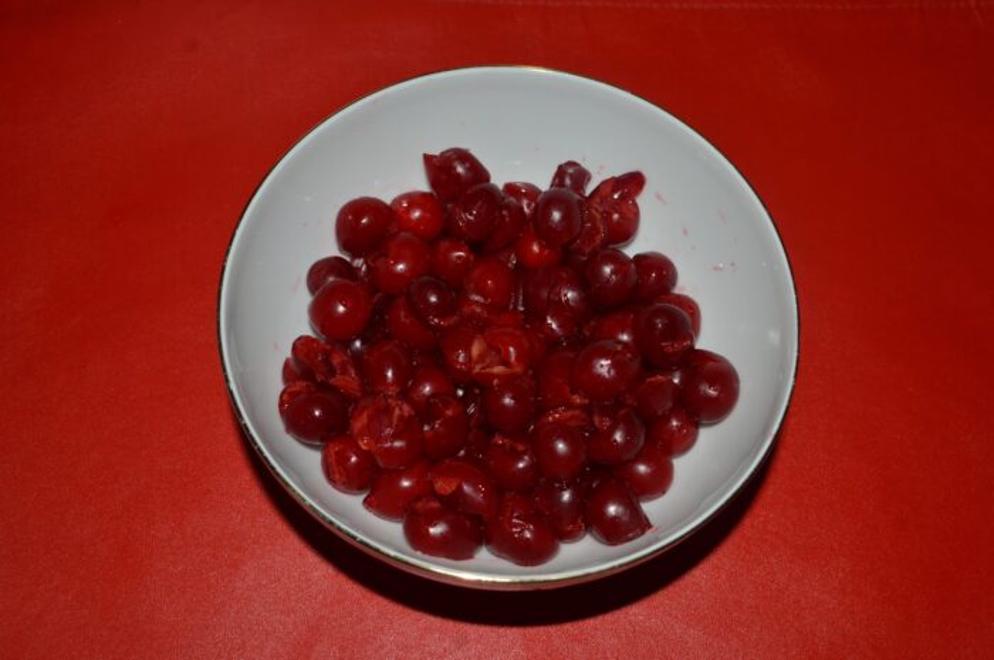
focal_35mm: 39
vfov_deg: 34.1
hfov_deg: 49.6
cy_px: 330
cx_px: 497
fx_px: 1076
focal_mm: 26
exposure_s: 1/60
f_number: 8
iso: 100
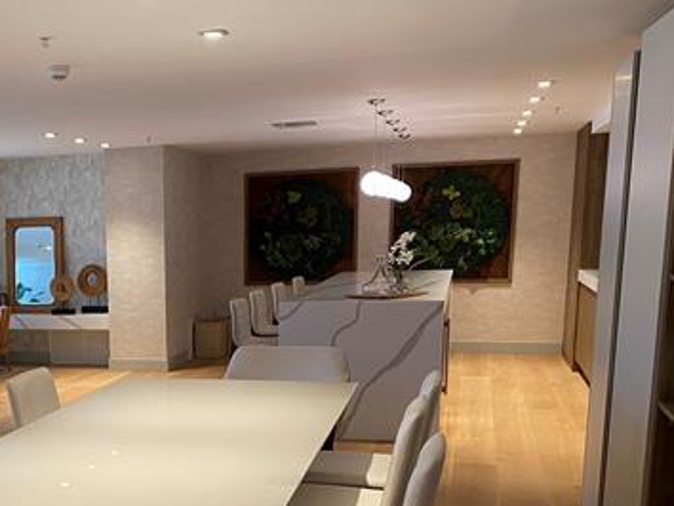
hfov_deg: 38.3
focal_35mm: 47
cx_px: 97
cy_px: 422
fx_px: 916
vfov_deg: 30.0
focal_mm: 4.25
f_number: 1.8
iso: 125
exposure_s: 1/60
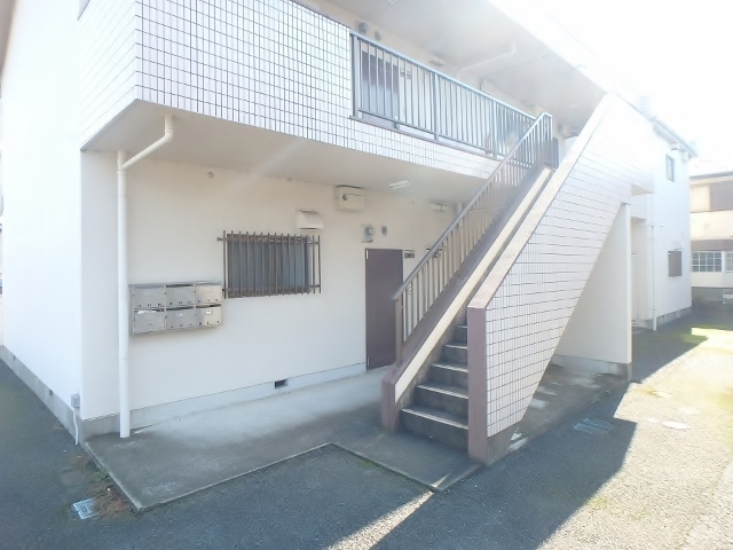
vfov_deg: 63.4
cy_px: 275
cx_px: 366
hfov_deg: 79.0
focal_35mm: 21
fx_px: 445
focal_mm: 3.7
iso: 125
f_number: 3.5
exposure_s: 1/125
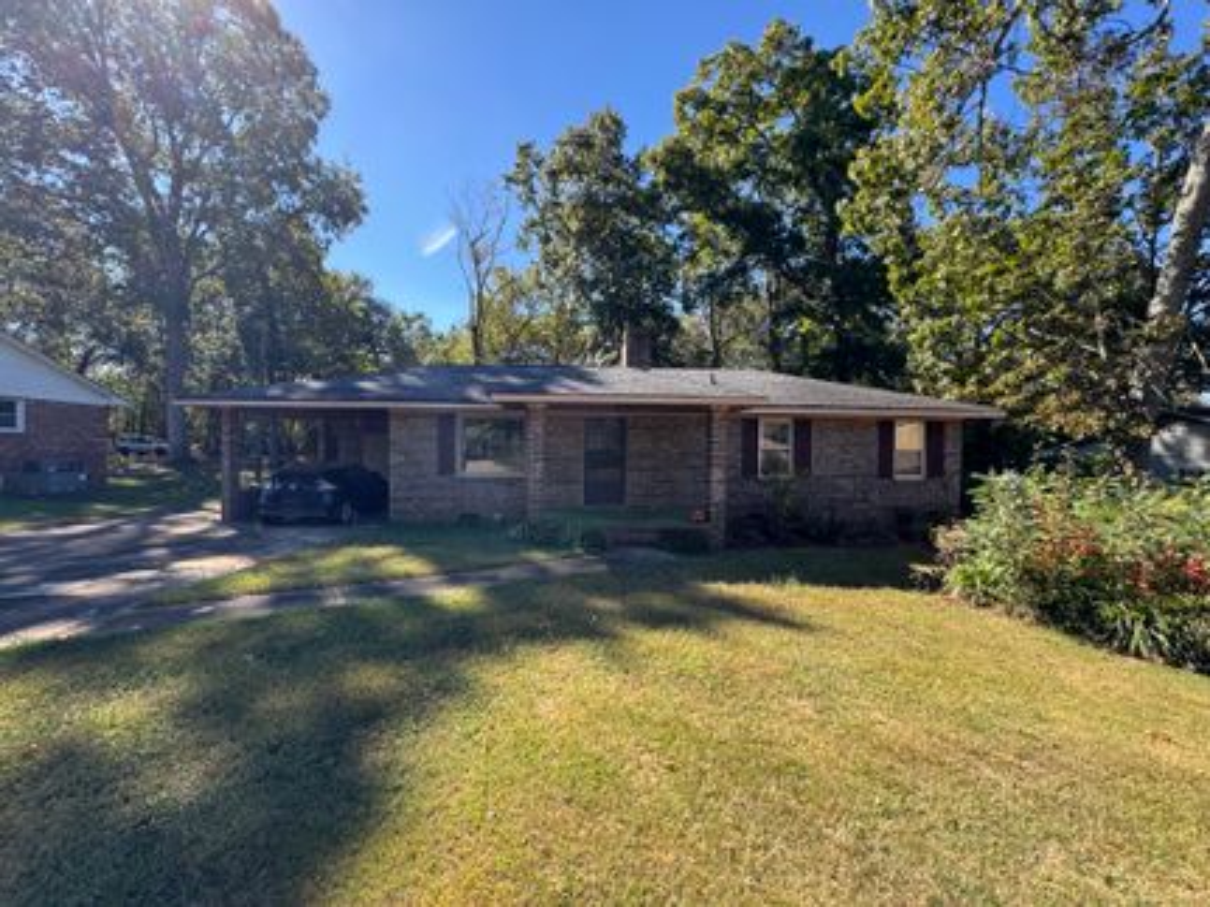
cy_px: 454
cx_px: 605
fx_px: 489
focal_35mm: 14
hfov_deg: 102.1
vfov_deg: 85.6
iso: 40
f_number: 2.2
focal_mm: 2.22
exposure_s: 1/332
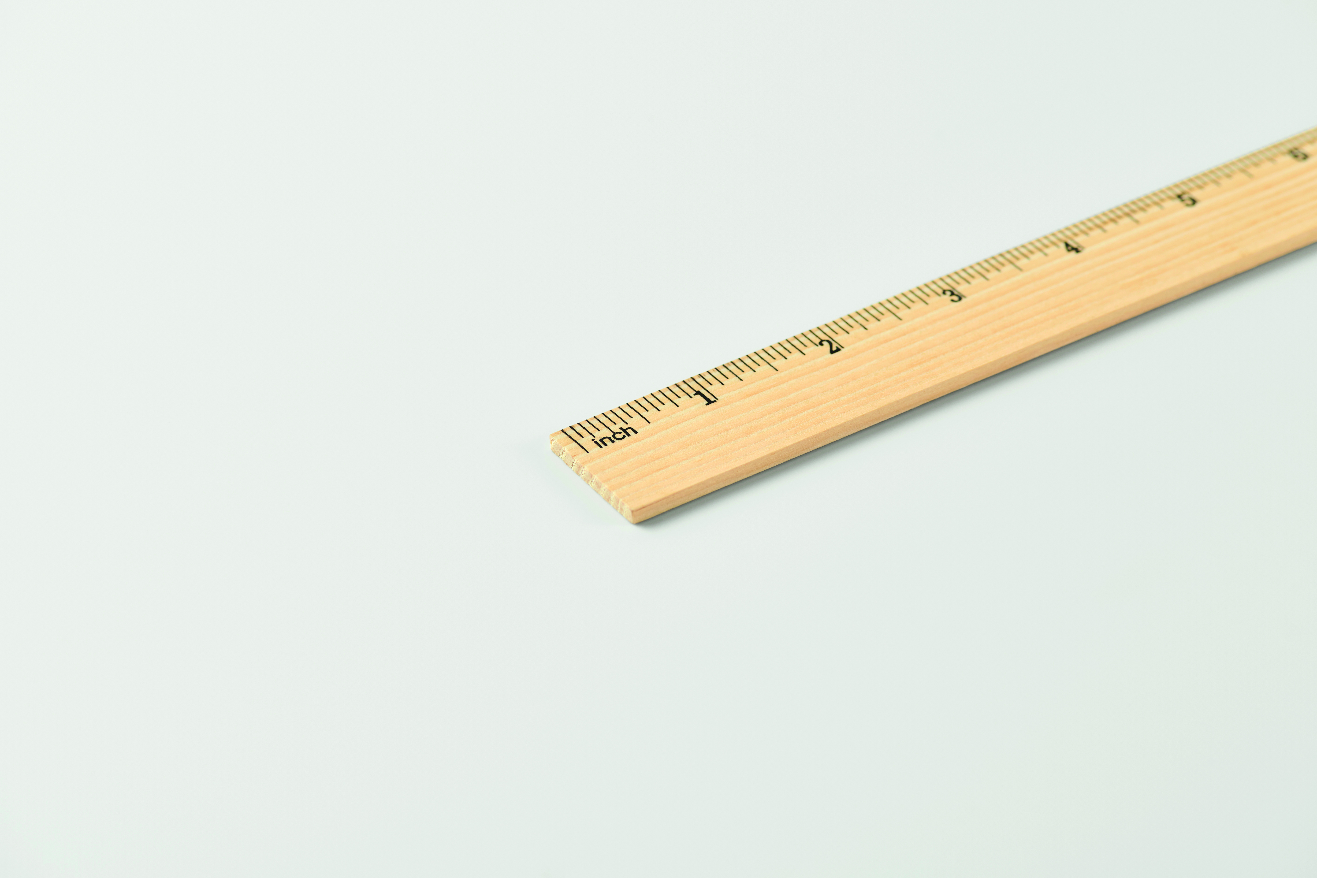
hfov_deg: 19.5
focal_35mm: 105
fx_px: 3841
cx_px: 658
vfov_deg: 13.0
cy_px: 439
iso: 100
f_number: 11
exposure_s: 1/125
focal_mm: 105
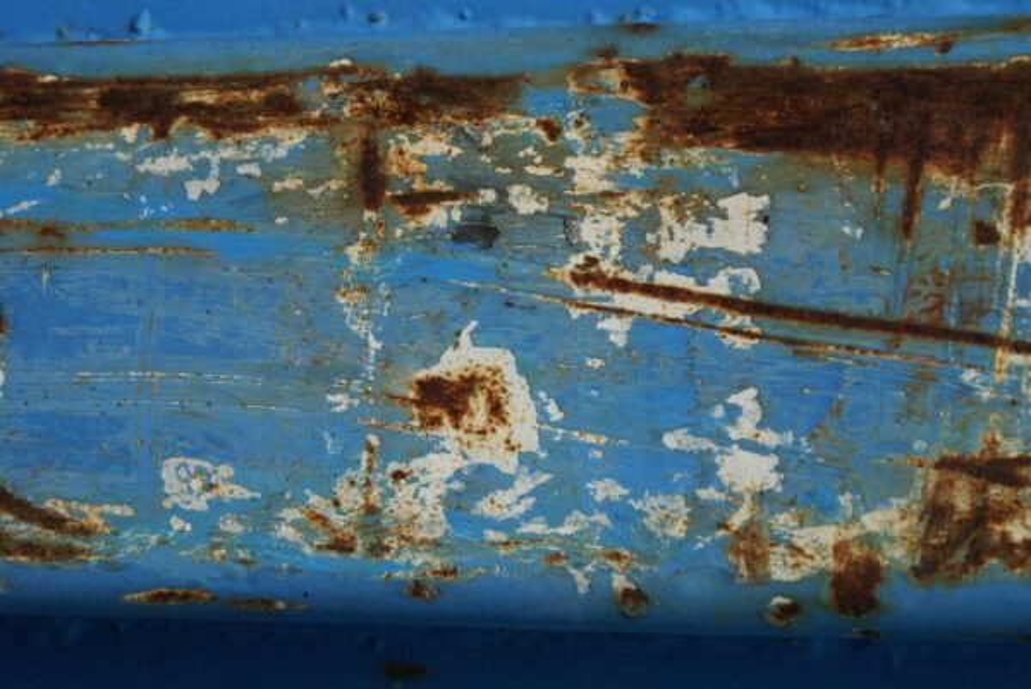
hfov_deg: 19.4
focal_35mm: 105
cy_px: 344
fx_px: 3009
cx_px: 516
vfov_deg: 13.1
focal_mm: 70
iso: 100
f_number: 11
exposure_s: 1/160
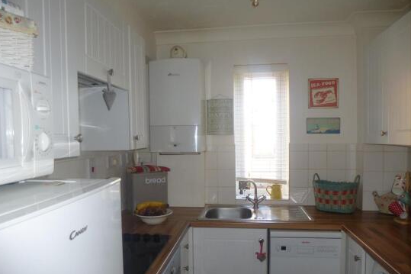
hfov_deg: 67.4
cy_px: 151
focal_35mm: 27
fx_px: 308
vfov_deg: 47.8
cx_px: 201
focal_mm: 4.3
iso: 200
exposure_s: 1/60
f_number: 3.3
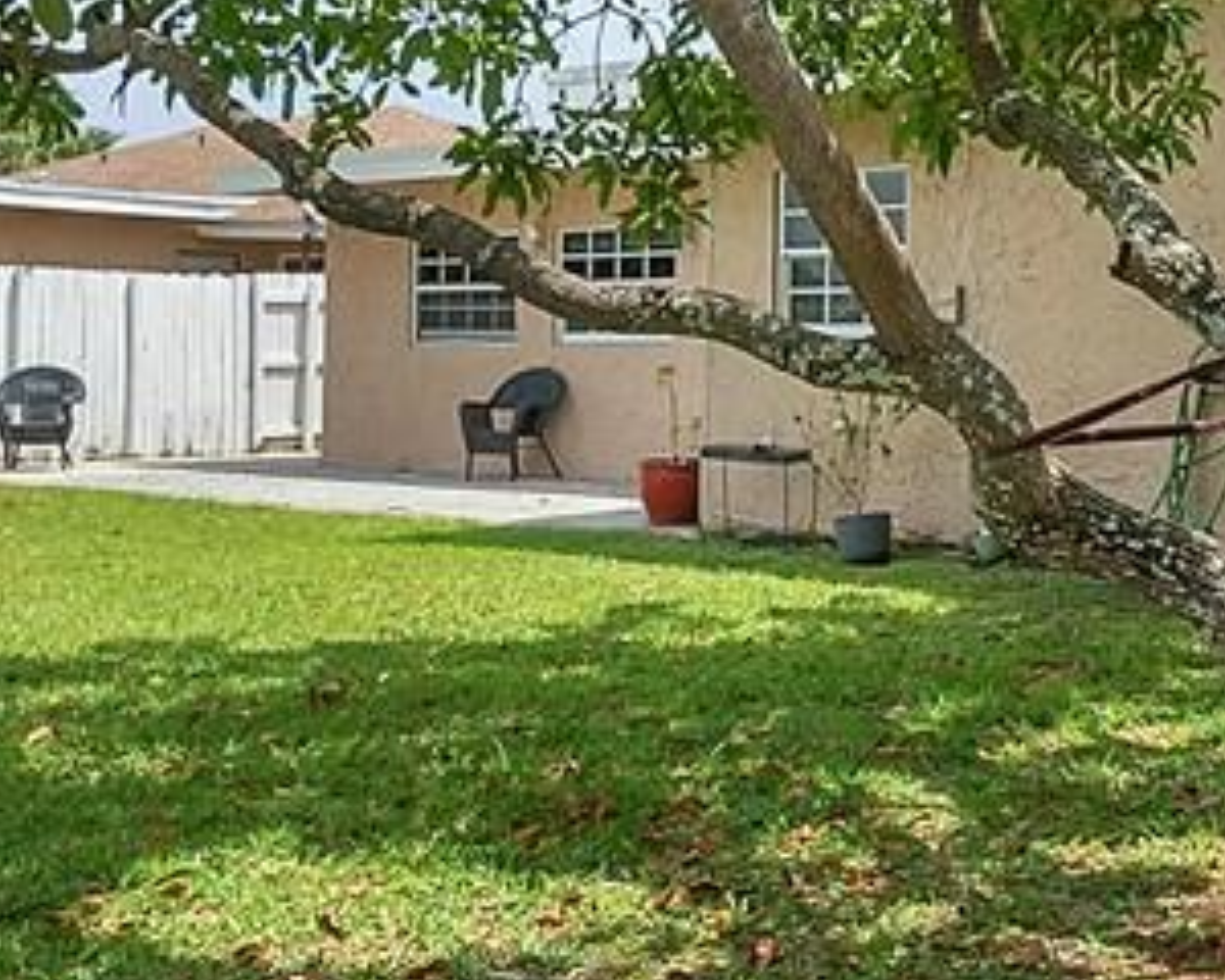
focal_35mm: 51
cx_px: 904
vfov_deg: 29.6
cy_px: 359
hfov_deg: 35.9
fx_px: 1849
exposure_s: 1/100
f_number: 13
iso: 500
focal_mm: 10
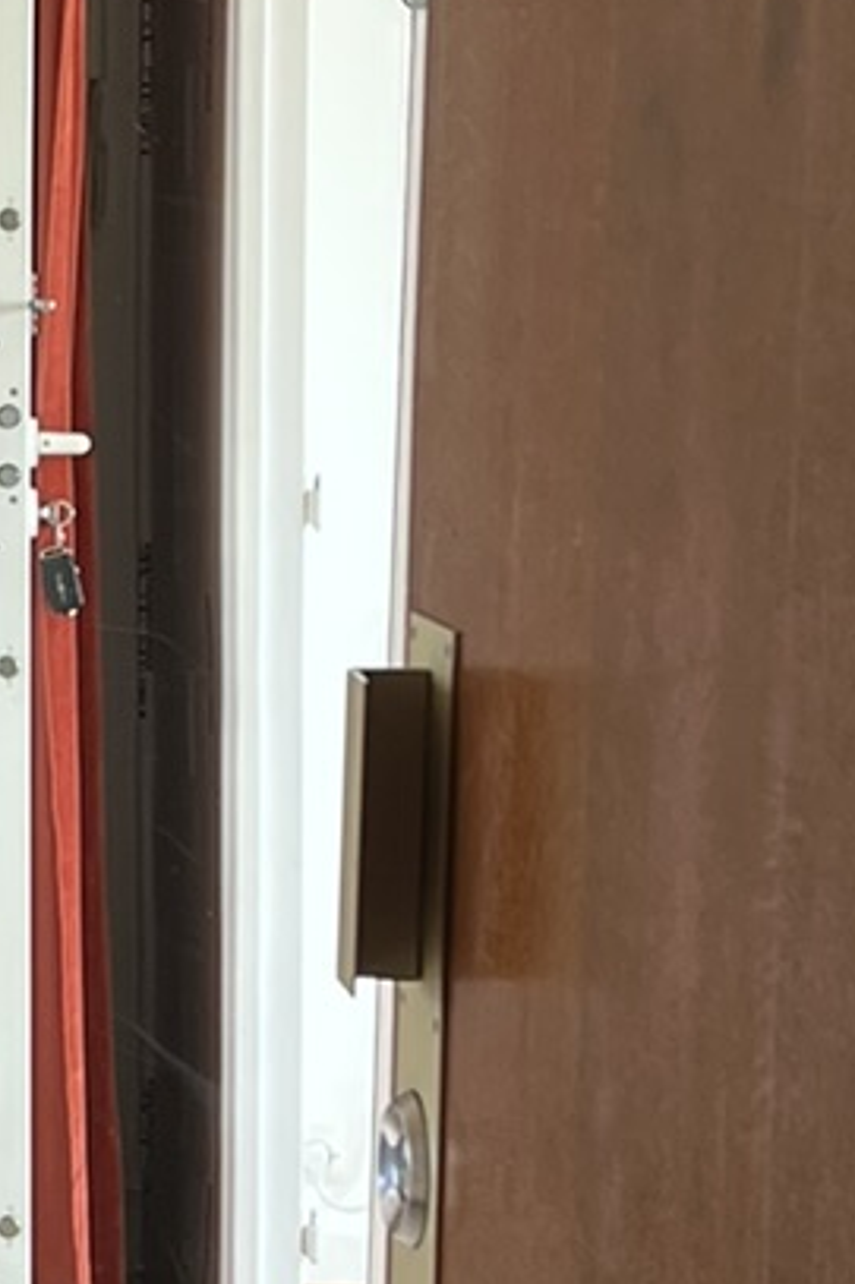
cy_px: 912
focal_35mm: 136
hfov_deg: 9.7
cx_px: -486
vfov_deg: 15.0
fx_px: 4849
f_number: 1.5
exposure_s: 1/121
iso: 50
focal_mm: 5.7
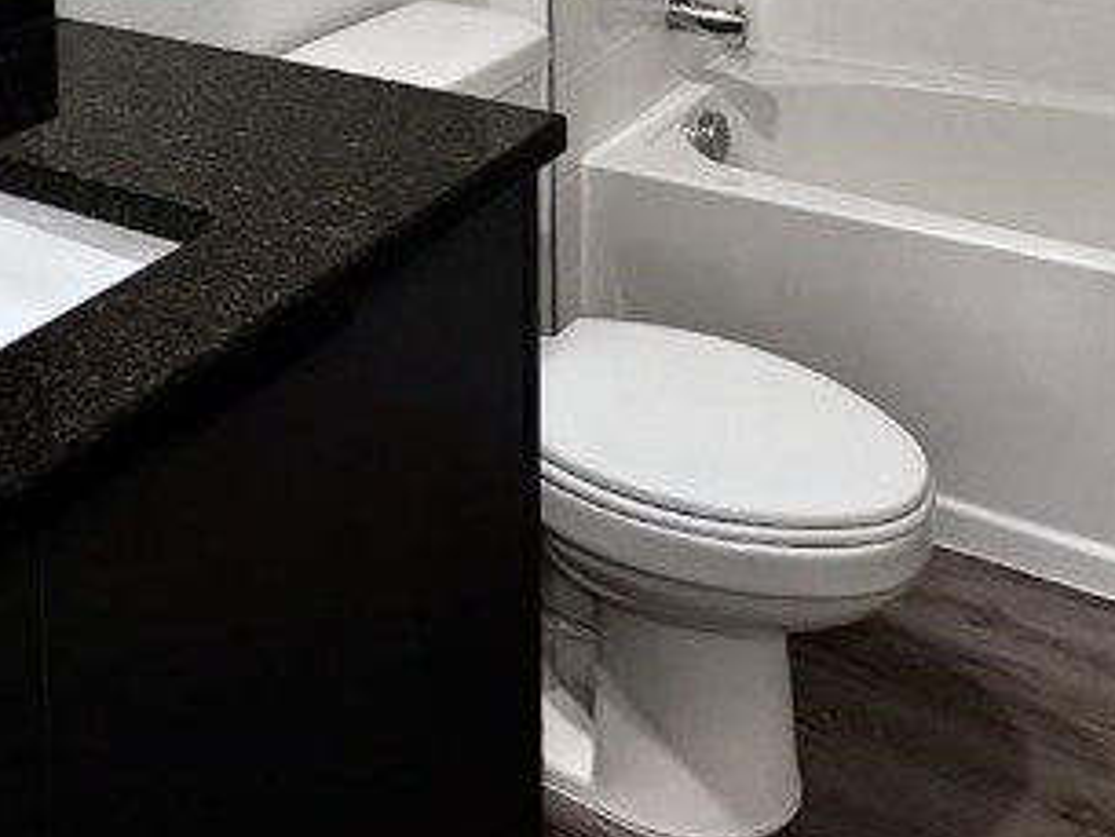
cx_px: 373
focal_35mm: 47
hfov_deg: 39.9
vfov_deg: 26.2
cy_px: -260
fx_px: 1514
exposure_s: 1/60
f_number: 2.2
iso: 200
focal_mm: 2.22
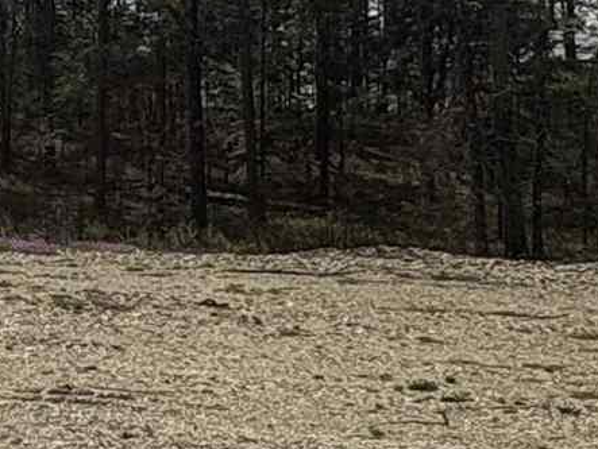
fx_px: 1677
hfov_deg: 18.6
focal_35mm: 97
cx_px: -204
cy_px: -11
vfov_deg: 15.0
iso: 50
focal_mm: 2.22
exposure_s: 1/4630
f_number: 2.2
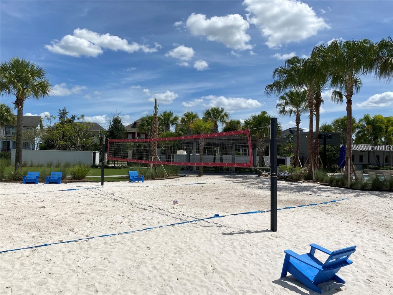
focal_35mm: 26
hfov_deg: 67.3
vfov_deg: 53.1
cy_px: 148
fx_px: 295
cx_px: 196
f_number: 1.8
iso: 32
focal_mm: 4.25
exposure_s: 1/7692
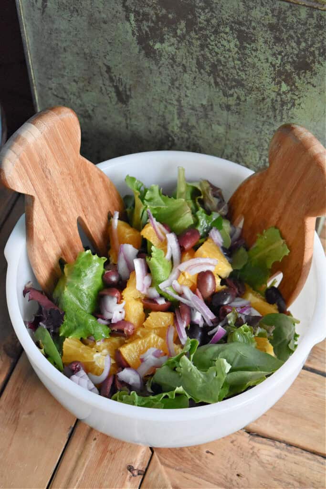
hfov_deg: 18.9
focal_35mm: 72
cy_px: 244
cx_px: 163
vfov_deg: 28.1
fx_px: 978
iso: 4500
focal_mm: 48
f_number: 5.3
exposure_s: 1/60
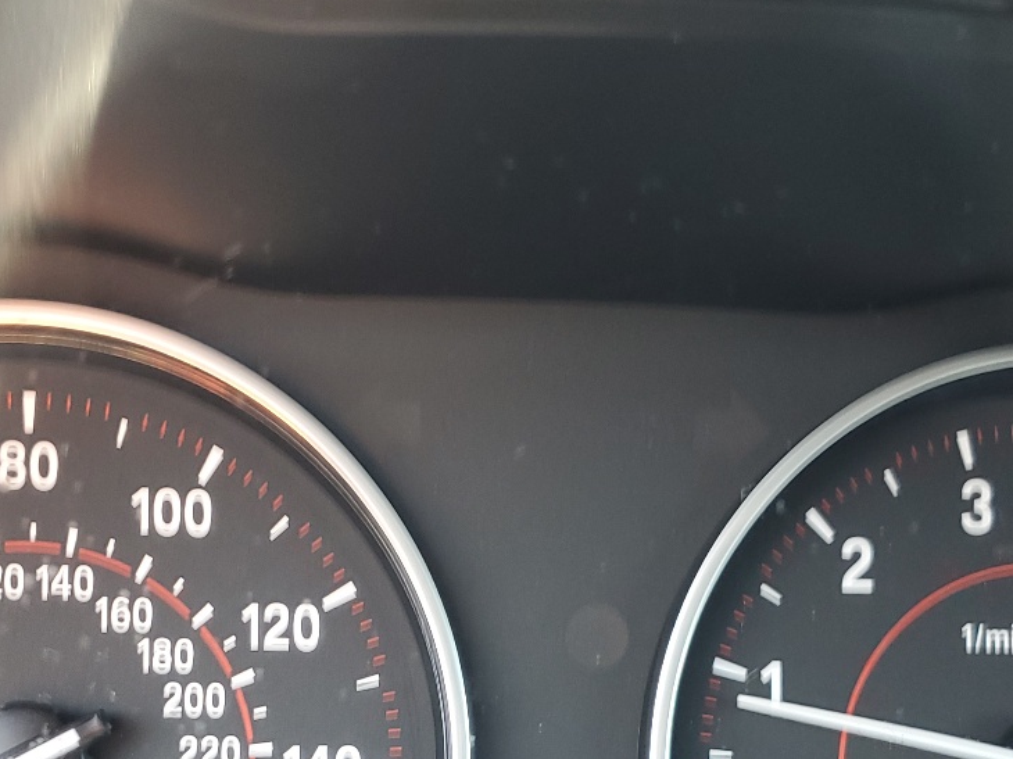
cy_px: 765
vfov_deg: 24.4
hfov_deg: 33.7
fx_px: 1667
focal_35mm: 57
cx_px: 414
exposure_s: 1/60.2
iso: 63
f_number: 1.5
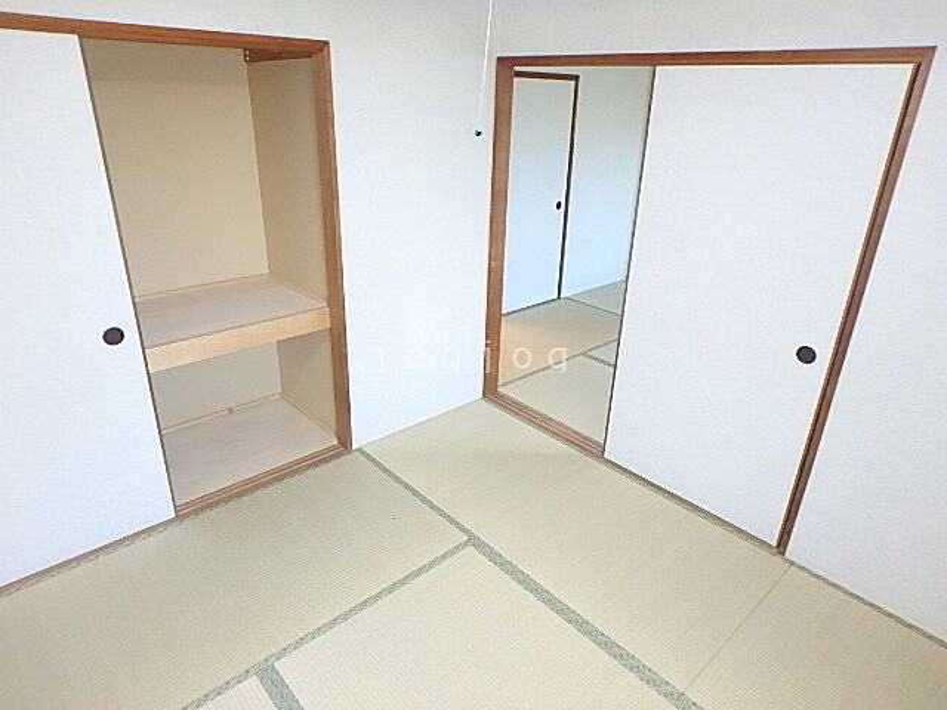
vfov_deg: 63.4
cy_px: 355
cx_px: 474
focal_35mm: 21
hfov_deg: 79.0
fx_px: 575
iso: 400
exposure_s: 1/30
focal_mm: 3.7
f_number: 3.5
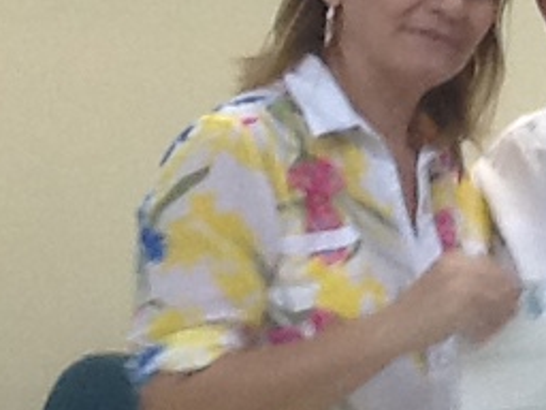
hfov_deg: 12.0
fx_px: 2603
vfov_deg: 8.9
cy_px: 410
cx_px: 331
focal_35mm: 165
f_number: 2.4
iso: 50
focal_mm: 2.03
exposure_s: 1/30
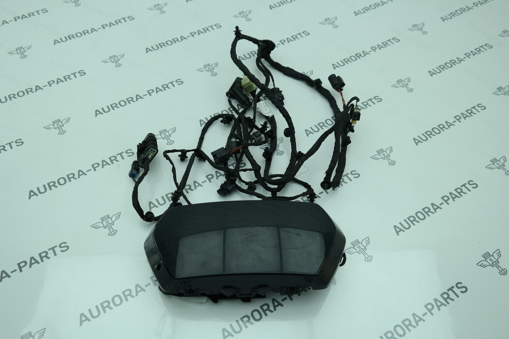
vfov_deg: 43.6
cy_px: 170
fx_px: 424
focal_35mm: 30
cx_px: 254
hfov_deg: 61.9
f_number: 4.5
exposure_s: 1/125
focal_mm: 20
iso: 100
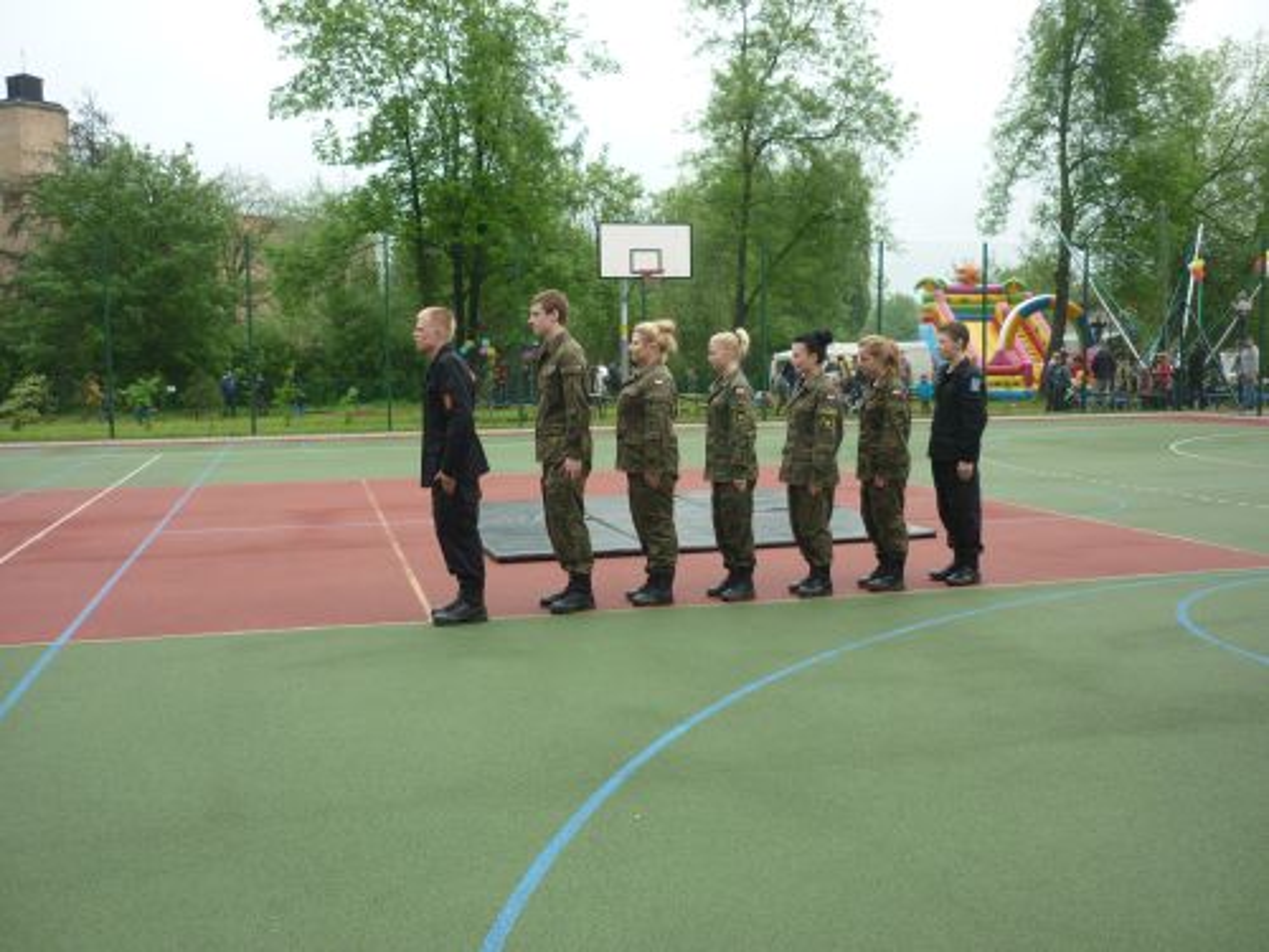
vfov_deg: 42.9
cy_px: 476
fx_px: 1210
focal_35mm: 33
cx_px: 634
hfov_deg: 55.4
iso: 80
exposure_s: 1/250
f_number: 2.8
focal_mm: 5.5
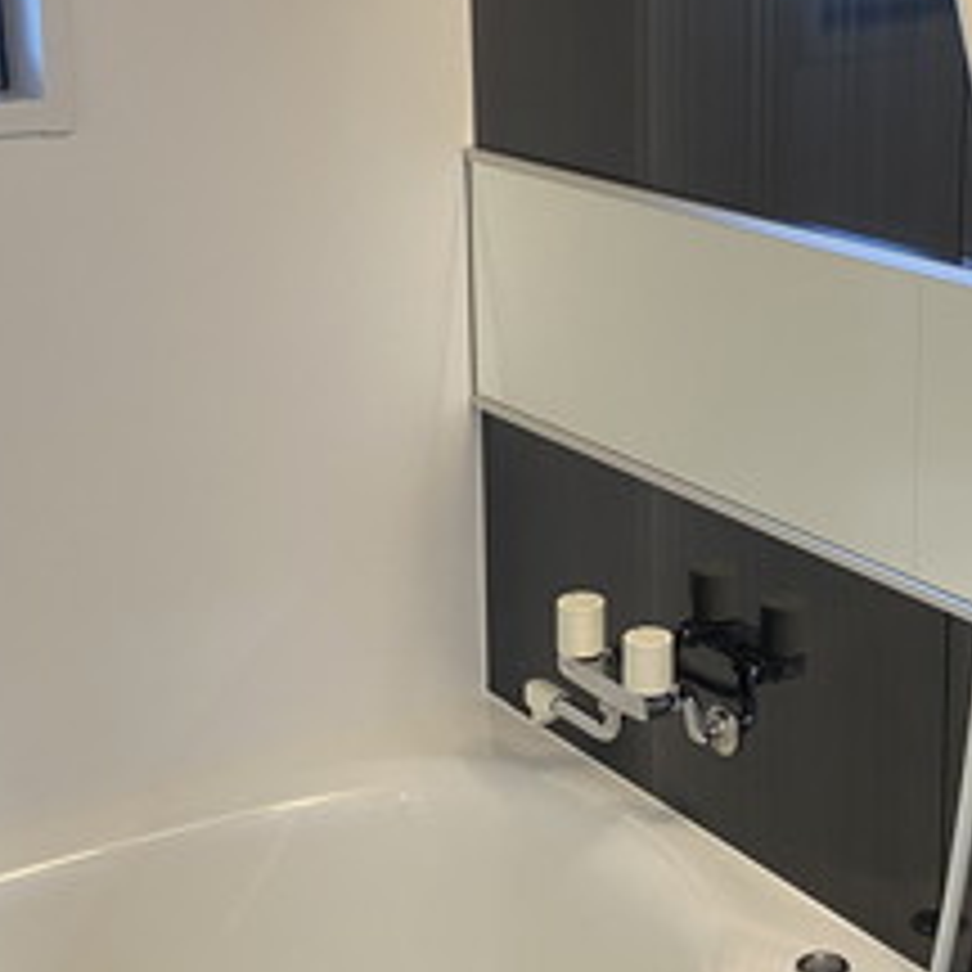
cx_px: 616
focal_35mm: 68
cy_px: 360
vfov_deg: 25.3
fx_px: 2160
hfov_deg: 25.3
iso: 160
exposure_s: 1/60
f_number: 1.8
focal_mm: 4.25
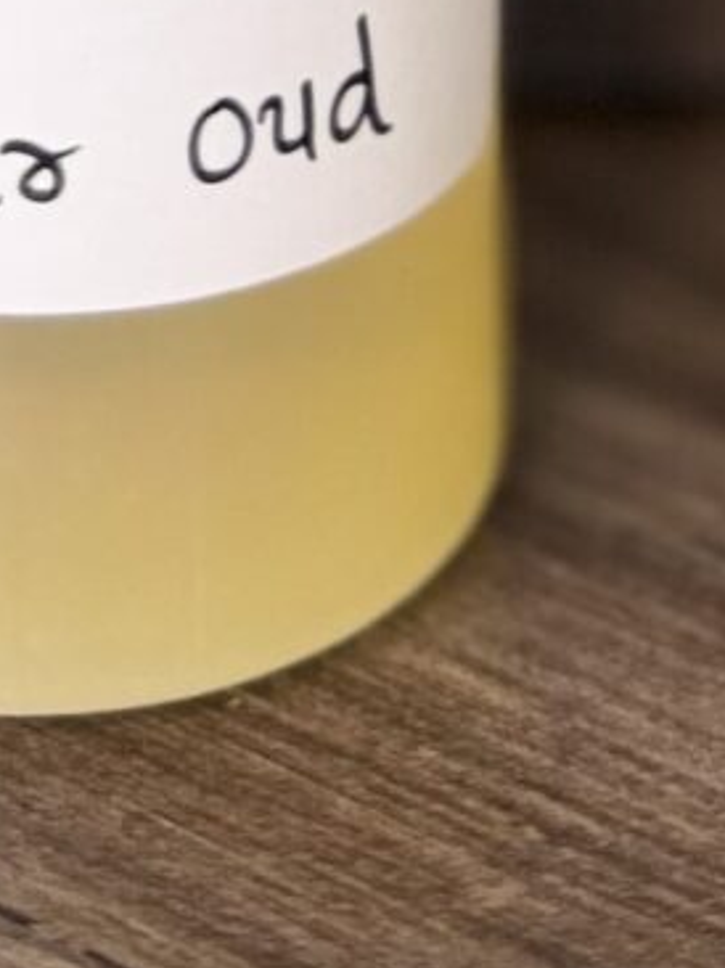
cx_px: 185
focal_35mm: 168
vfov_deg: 9.7
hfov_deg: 8.8
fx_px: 4697
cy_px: -1727
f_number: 1.78
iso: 100
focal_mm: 6.76
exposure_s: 1/100
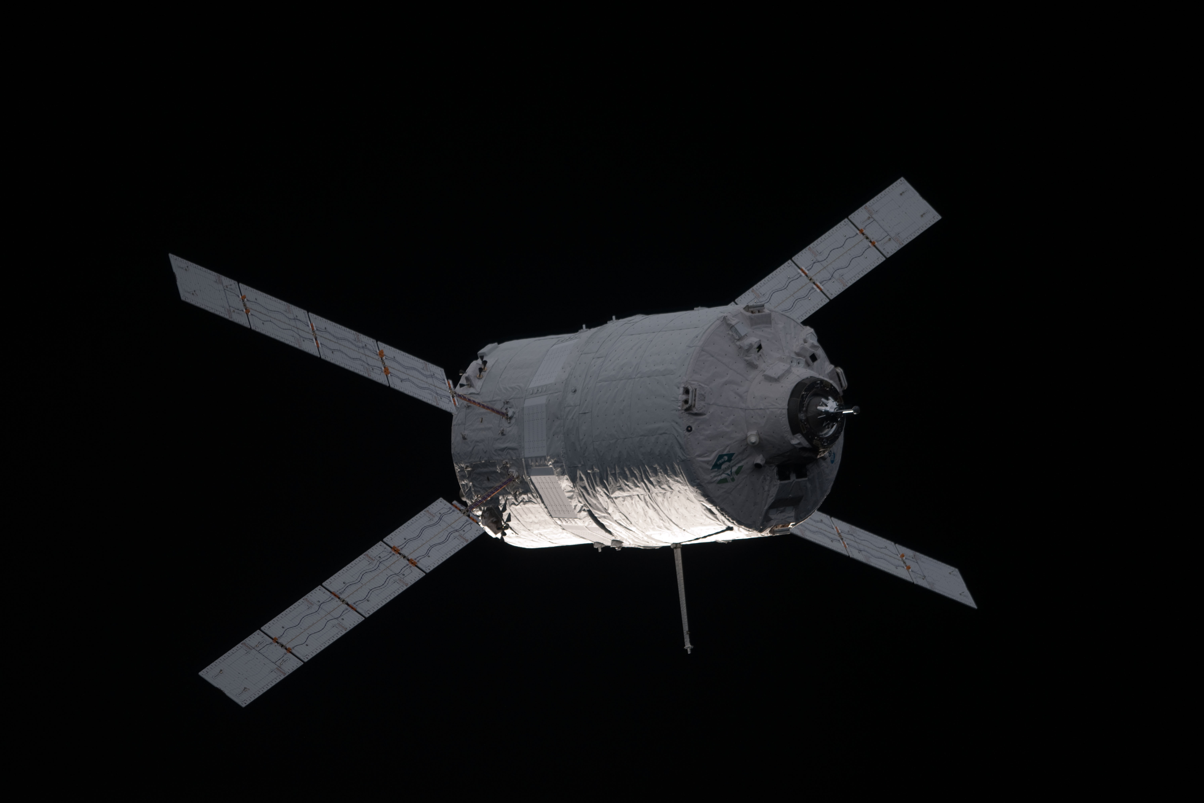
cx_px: 602
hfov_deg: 5.2
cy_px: 402
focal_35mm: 400
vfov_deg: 3.4
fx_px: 13377
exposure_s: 1/4000
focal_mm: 400
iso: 200
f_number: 2.8
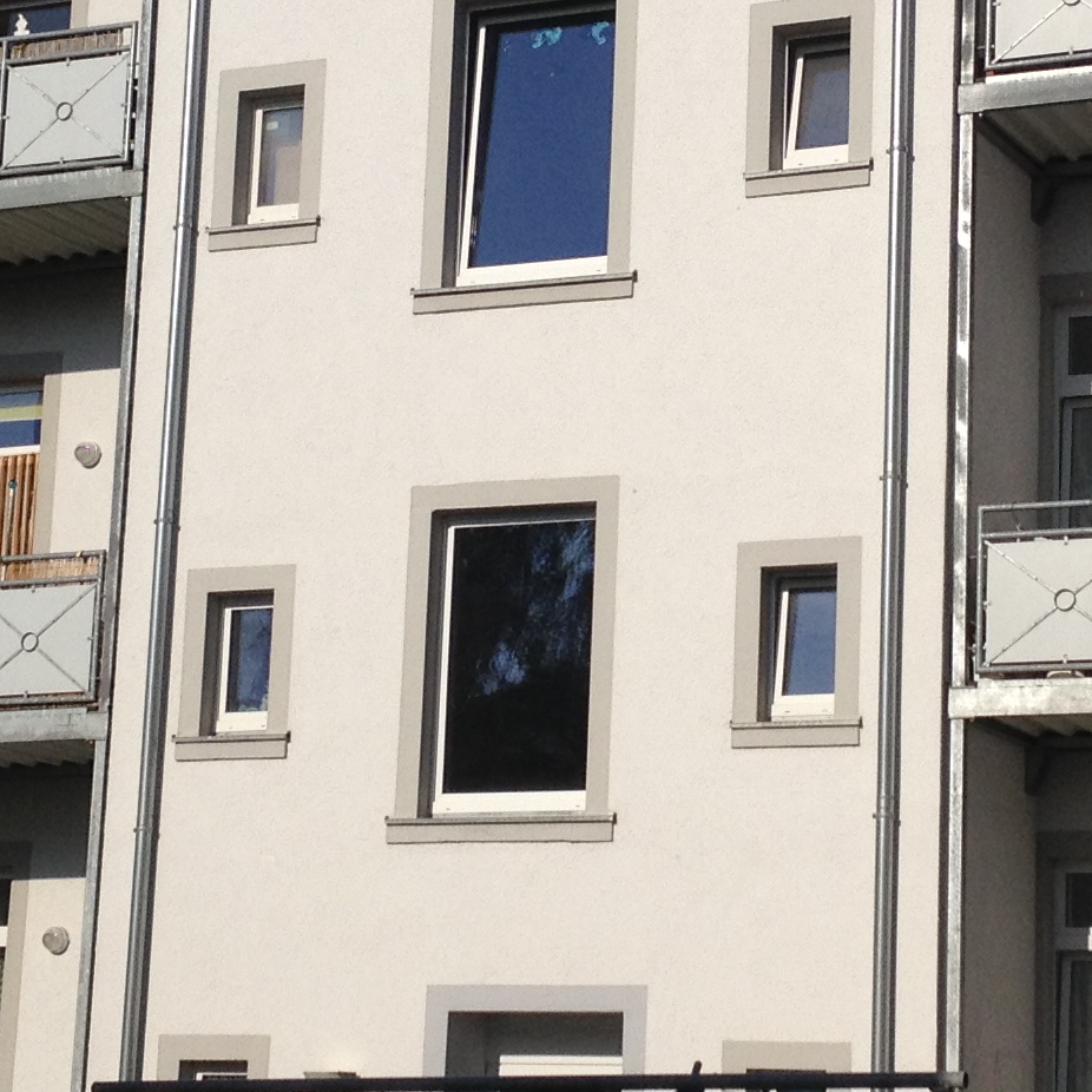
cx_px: 663
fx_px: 3890
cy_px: 465
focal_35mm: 109
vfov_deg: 16.0
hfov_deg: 16.0
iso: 64
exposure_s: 1/4608
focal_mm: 4.28
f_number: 2.4
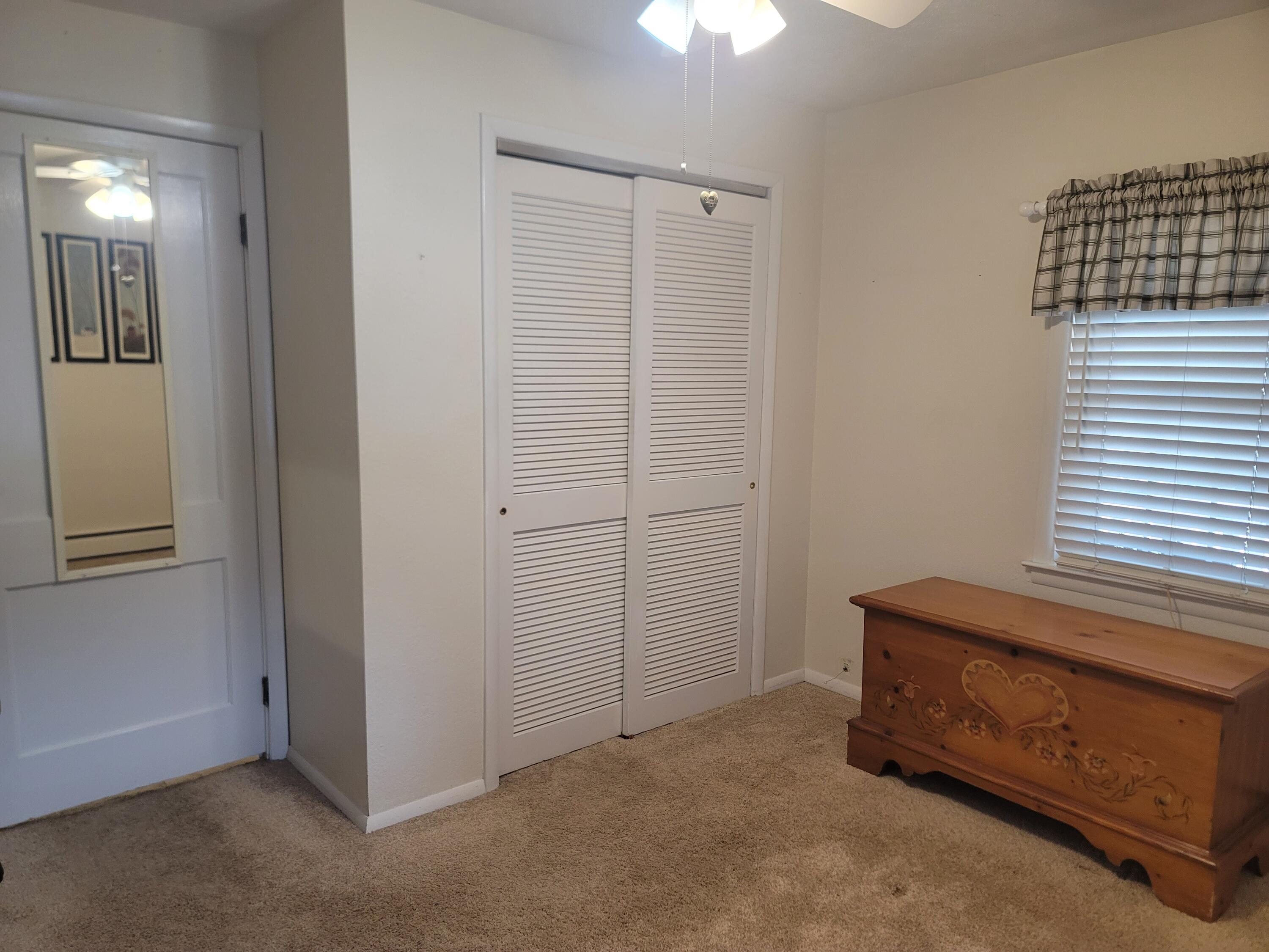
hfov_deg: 69.4
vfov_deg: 54.9
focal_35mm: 25
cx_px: 634
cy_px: 476
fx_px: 916
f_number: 1.8
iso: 320
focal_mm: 7
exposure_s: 1/120
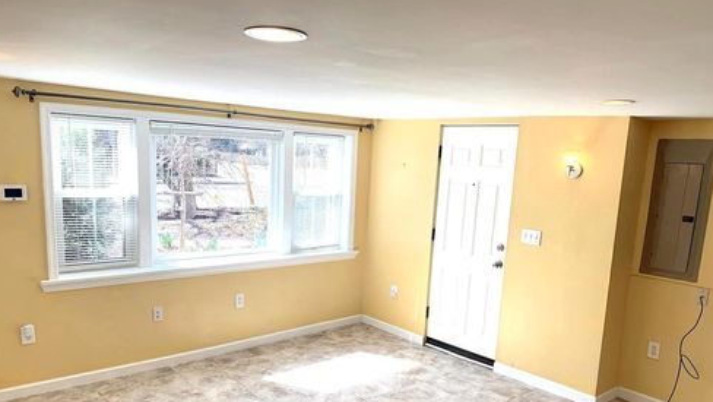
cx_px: 358
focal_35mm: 29
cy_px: 258
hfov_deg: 66.0
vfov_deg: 39.9
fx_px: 549
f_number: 1.8
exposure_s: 1/157
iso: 25
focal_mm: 4.25
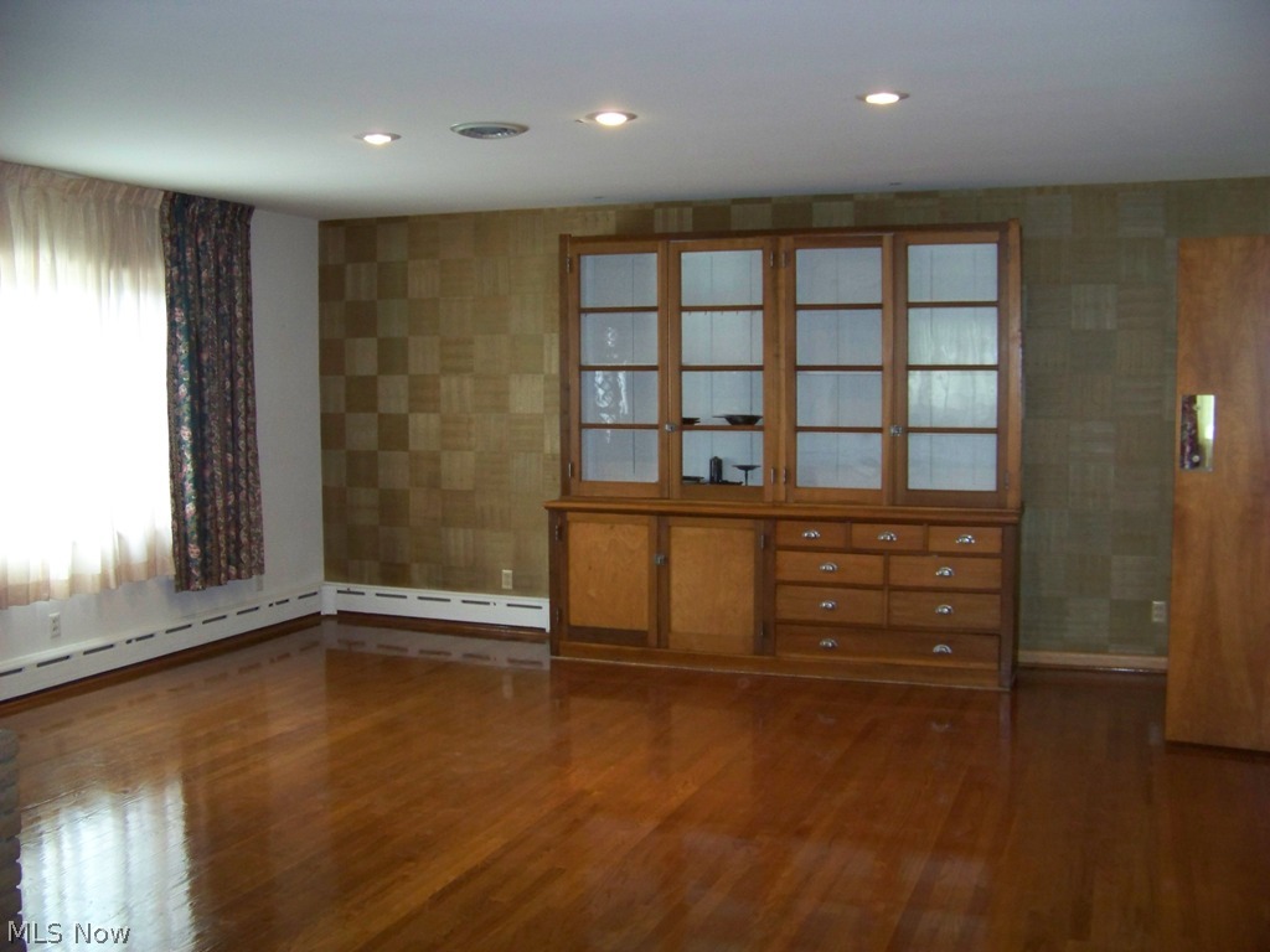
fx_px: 1321
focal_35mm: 36
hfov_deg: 51.4
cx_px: 635
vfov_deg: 39.7
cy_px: 476
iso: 200
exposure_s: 1/30
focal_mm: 5.85
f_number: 2.8
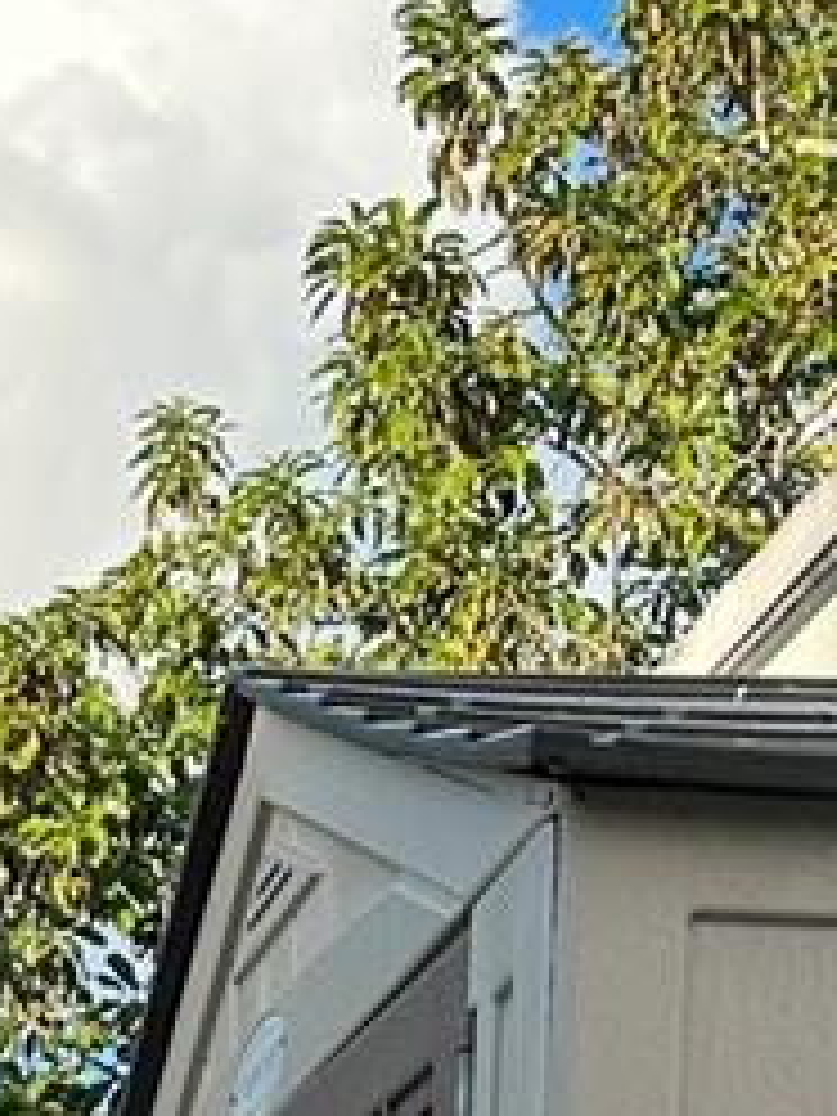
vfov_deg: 14.9
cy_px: 1994
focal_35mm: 116
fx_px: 3740
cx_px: -90
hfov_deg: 12.5
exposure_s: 1/1198
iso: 80
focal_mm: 6.86
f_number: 1.78
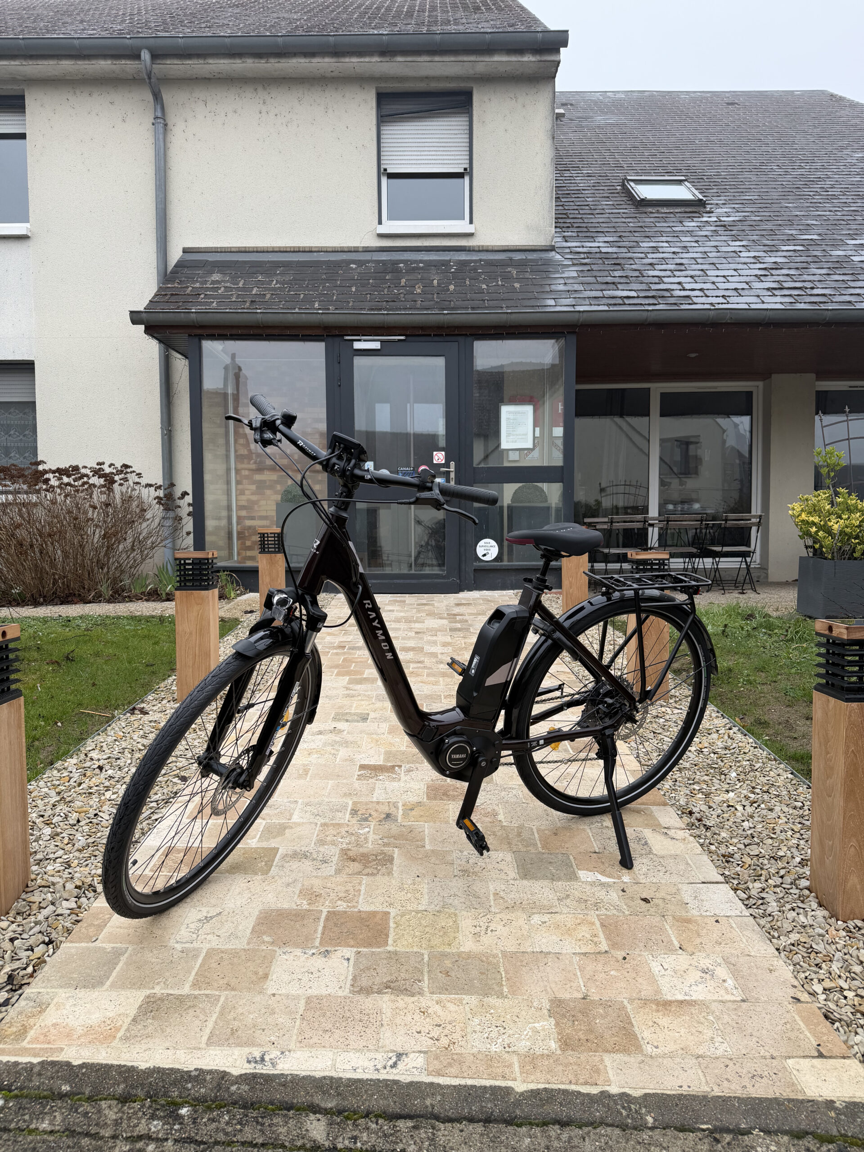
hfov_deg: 56.8
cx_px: 432
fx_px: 799
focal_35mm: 24
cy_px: 576
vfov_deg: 71.6
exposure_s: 1/510
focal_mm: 6.76
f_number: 1.78
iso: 80
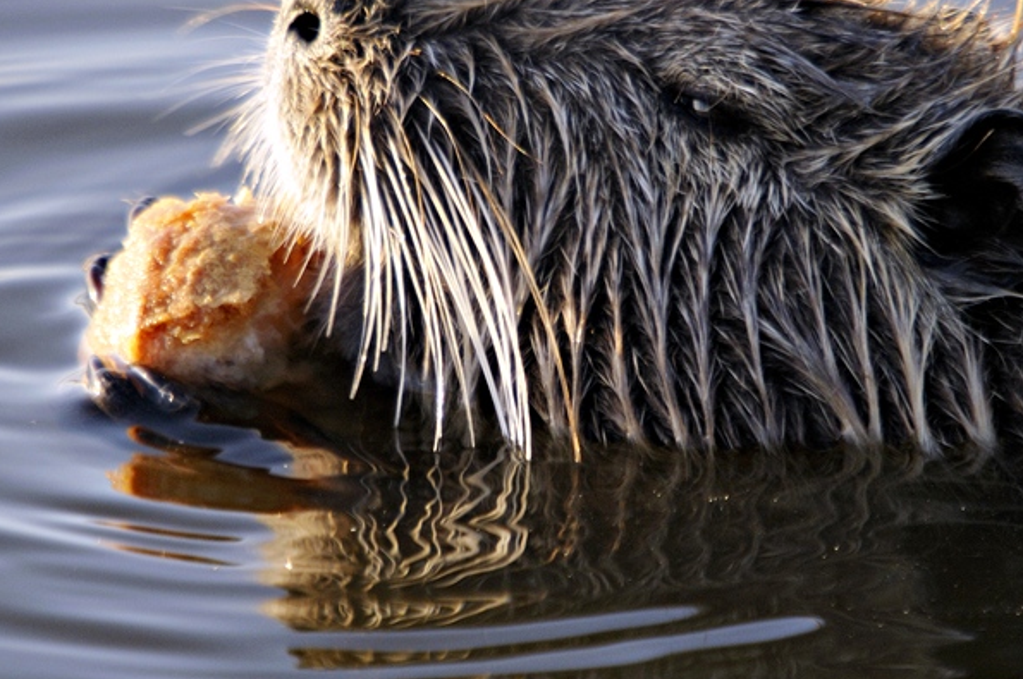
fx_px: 35784
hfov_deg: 1.6
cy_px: 220
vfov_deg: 1.1
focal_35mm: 1261
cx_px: 497
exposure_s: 1/200
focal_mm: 500
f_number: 7.1
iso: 400
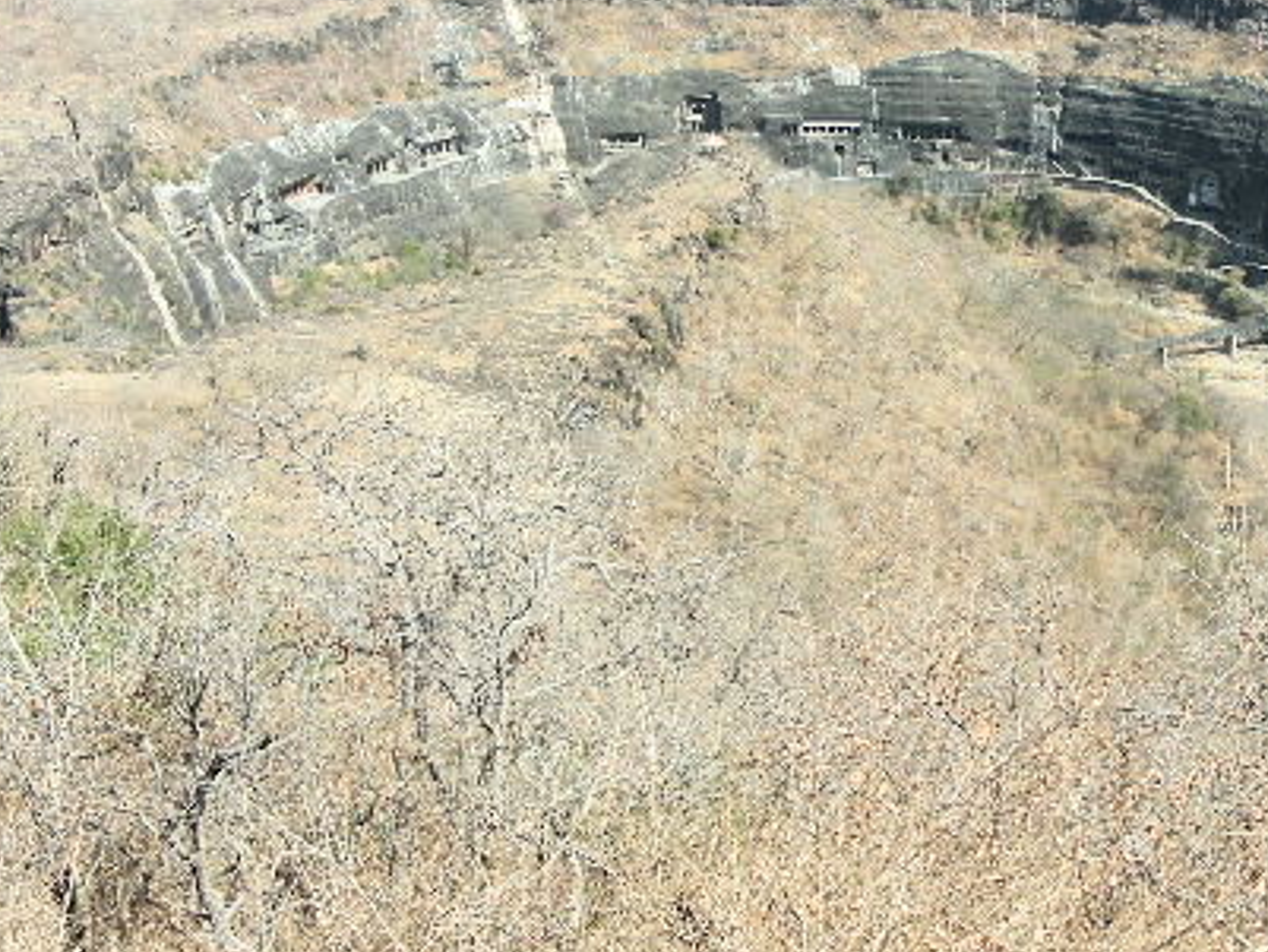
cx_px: 1066
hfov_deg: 27.1
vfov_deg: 20.9
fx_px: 2565
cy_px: 244
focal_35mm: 70
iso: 50
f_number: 4
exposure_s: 1/288
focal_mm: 6.3
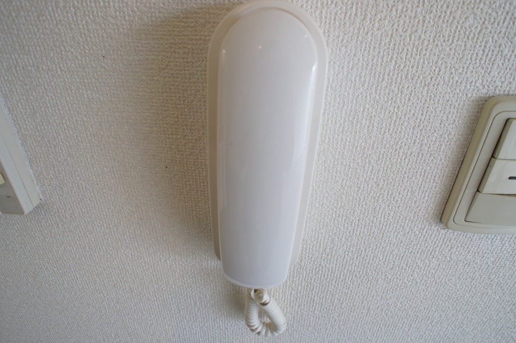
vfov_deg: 47.8
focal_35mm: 27
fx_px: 386
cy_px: 164
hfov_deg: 67.4
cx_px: 265
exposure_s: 1/40
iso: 200
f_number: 3.2
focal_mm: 16
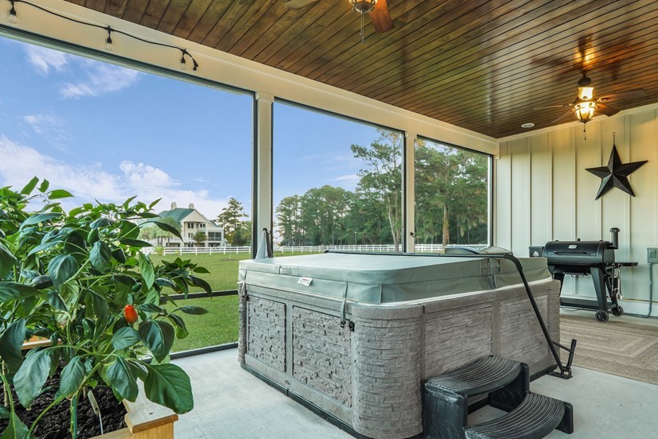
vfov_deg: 59.4
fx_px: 384
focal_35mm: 21
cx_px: 394
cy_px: 240
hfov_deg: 80.3
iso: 320
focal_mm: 16
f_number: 9
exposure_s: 1/5
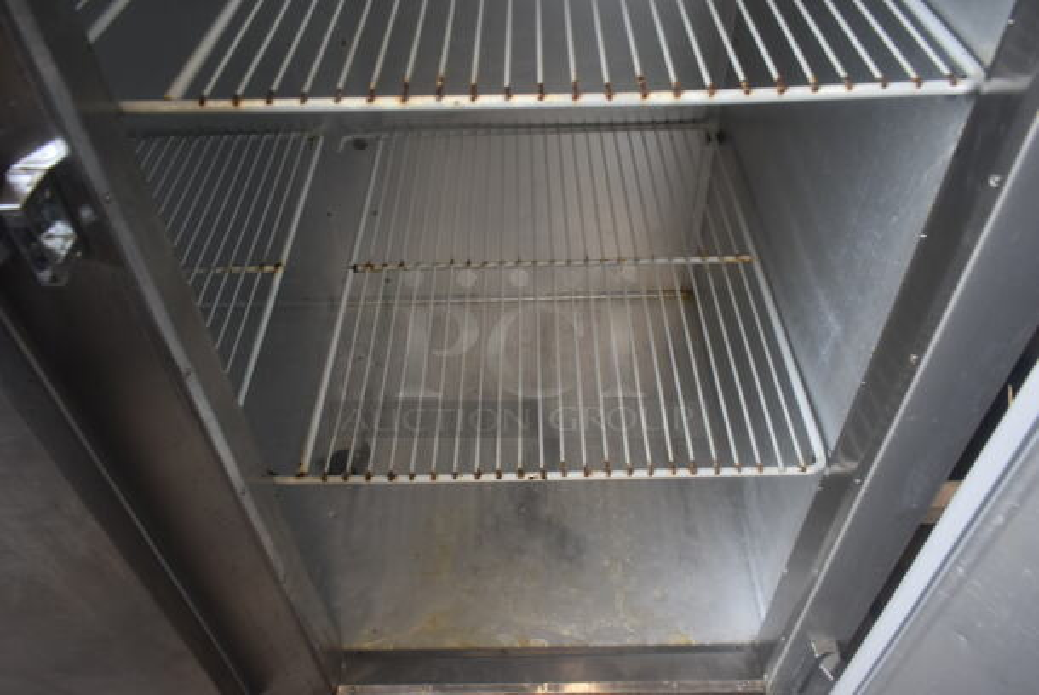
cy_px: 348
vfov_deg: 48.0
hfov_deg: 67.3
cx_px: 520
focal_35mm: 27
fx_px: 780
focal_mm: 18
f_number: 5.6
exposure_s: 1/60
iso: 640
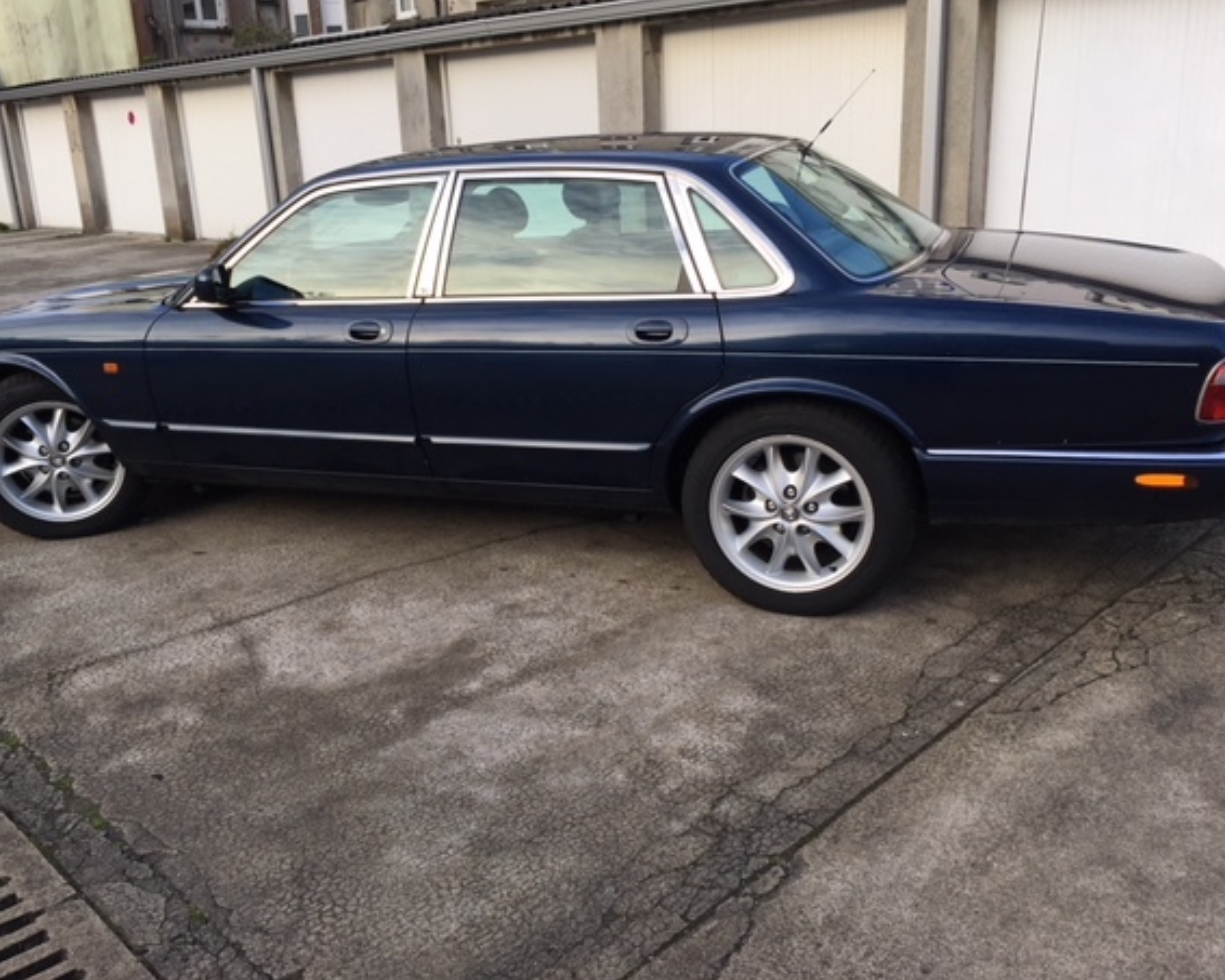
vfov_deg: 45.8
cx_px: 580
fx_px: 1160
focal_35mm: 32
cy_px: 472
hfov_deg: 55.6
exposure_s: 1/405
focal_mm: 4.15
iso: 25
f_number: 2.2
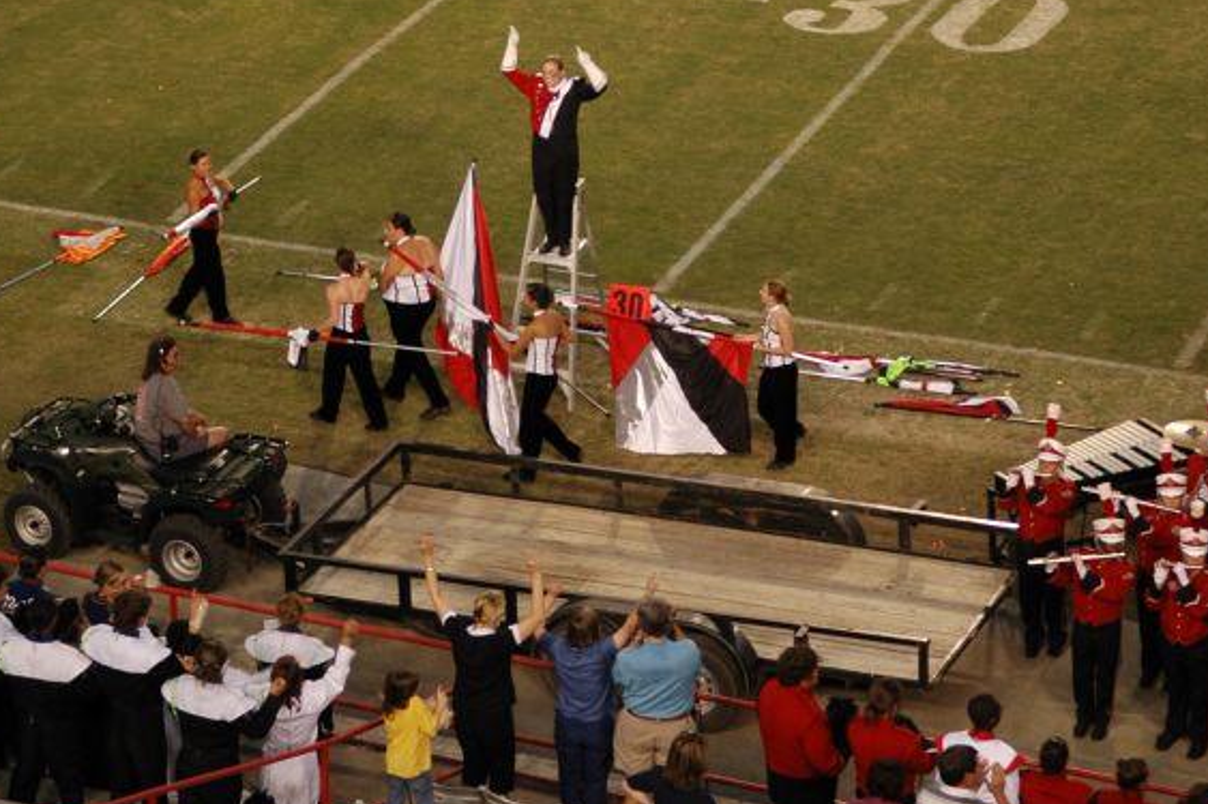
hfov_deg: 13.7
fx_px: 5028
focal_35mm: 150
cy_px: 180
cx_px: 562
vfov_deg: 9.1
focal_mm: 55
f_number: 2.8
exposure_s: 1/60
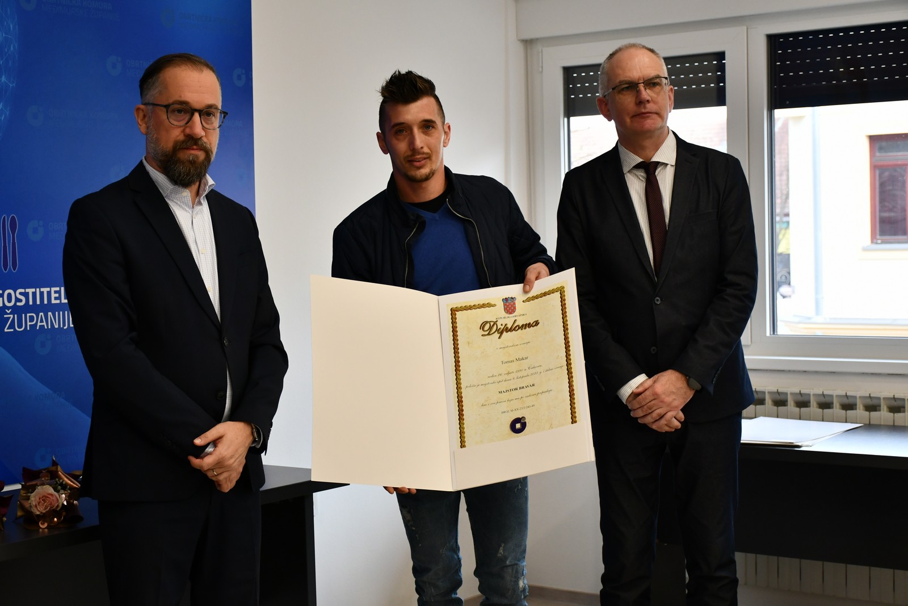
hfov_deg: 33.4
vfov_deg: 22.6
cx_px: 454
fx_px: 1513
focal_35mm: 60
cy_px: 303
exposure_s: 1/200
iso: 800
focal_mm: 40
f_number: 4.5
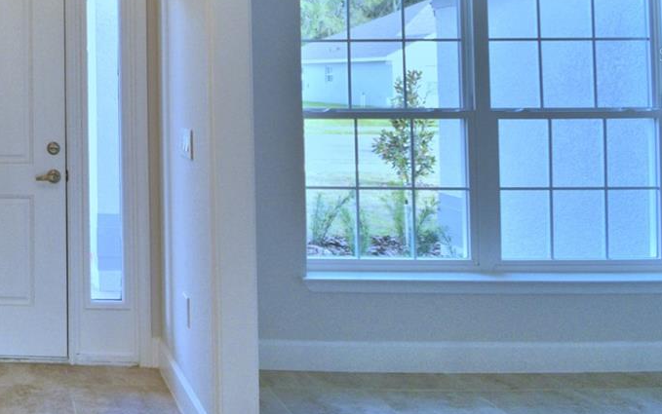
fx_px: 650
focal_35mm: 36
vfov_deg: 33.8
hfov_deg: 44.0
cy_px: 55
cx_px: -34
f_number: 4.5
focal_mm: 10
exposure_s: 1/125
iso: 320
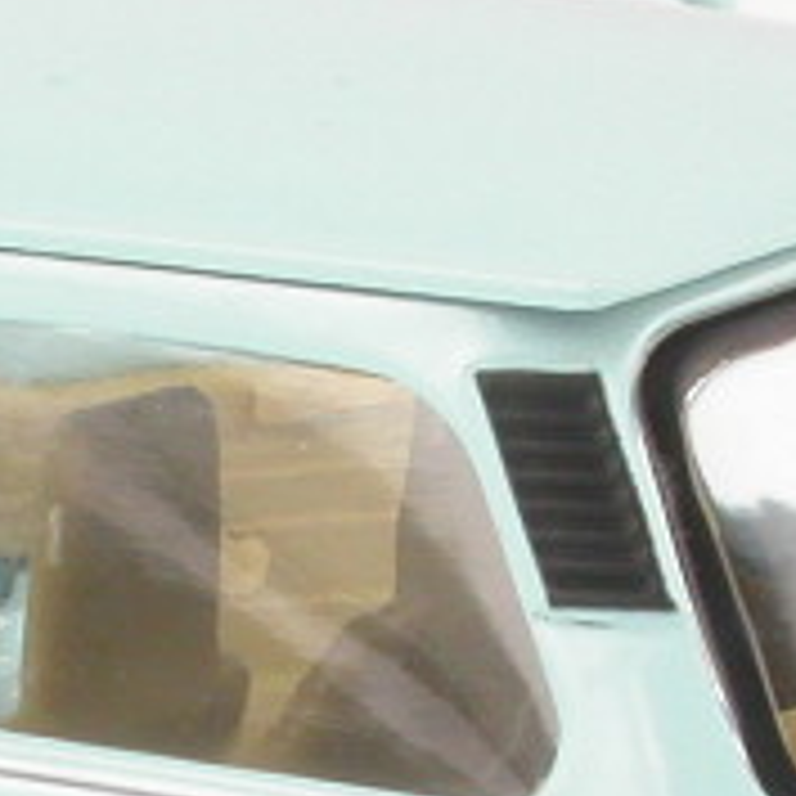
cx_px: 126
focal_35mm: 466
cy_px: 738
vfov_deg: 3.8
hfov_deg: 3.8
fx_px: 12123
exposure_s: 1/8
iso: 100
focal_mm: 18.9
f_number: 10.7
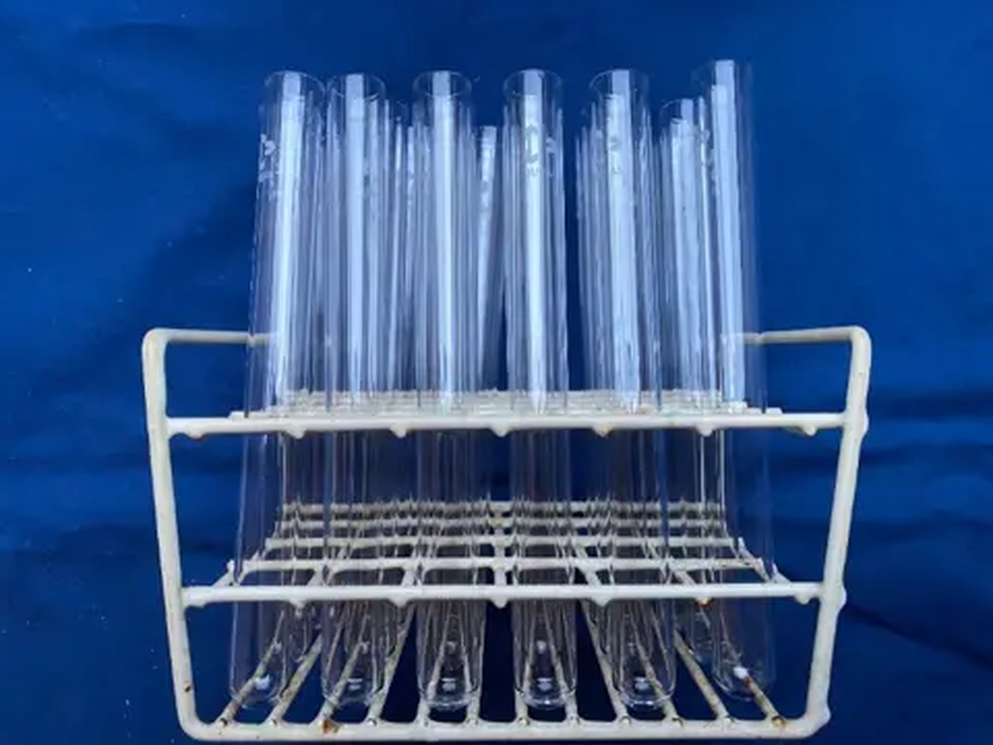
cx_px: 496
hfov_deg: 67.3
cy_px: 372
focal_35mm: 26
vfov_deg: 53.1
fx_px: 746
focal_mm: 4.25
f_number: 1.8
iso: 500
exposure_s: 1/50
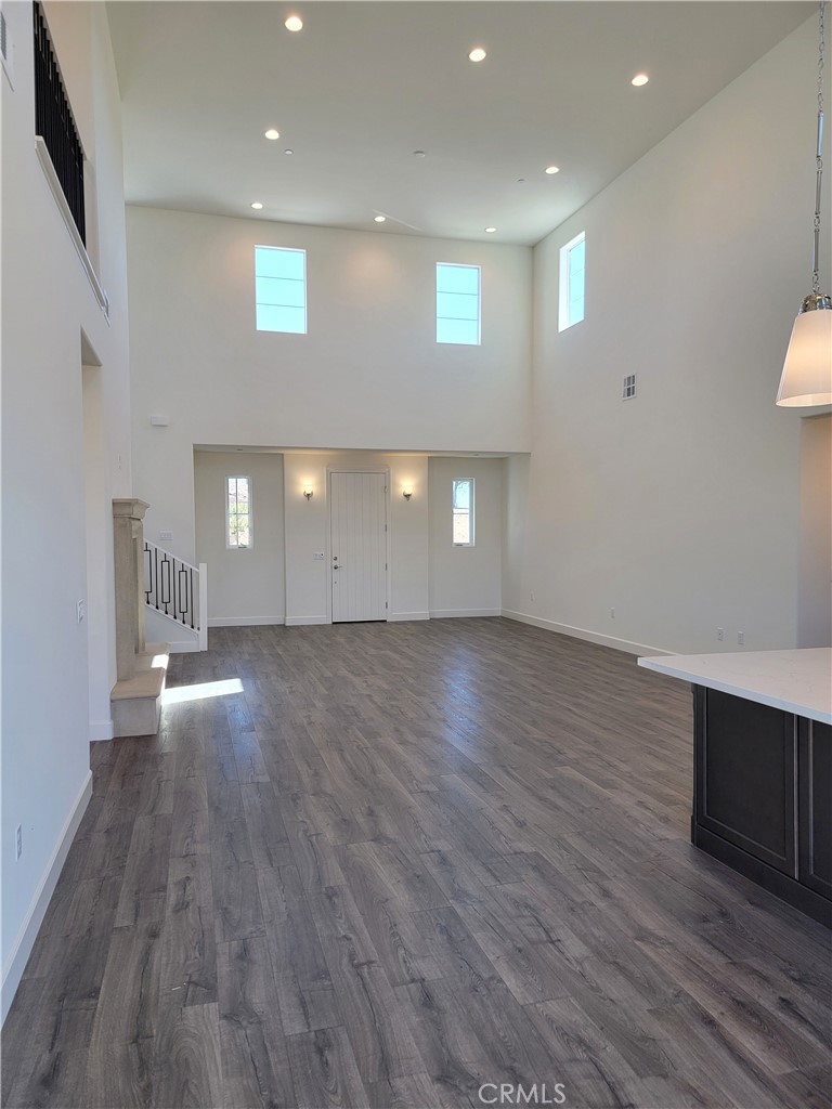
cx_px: 416
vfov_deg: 71.6
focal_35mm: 24
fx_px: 769
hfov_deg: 56.8
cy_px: 554
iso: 40
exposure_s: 1/120
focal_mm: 6.7
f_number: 1.8
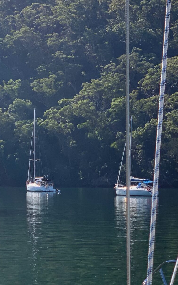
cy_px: 79
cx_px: 34
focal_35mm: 116
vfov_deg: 17.9
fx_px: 900
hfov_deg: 11.2
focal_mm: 6
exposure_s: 1/826
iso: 16
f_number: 2.4
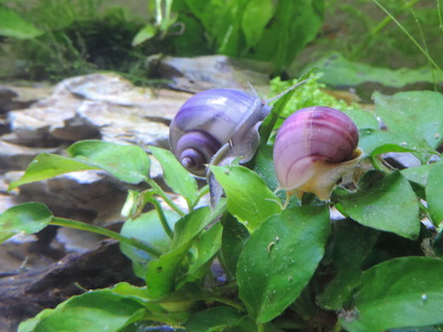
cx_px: 310
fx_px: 691
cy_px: 140
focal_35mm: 54
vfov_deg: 27.0
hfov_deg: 35.1
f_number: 3.3
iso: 400
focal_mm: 6.2
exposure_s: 1/15
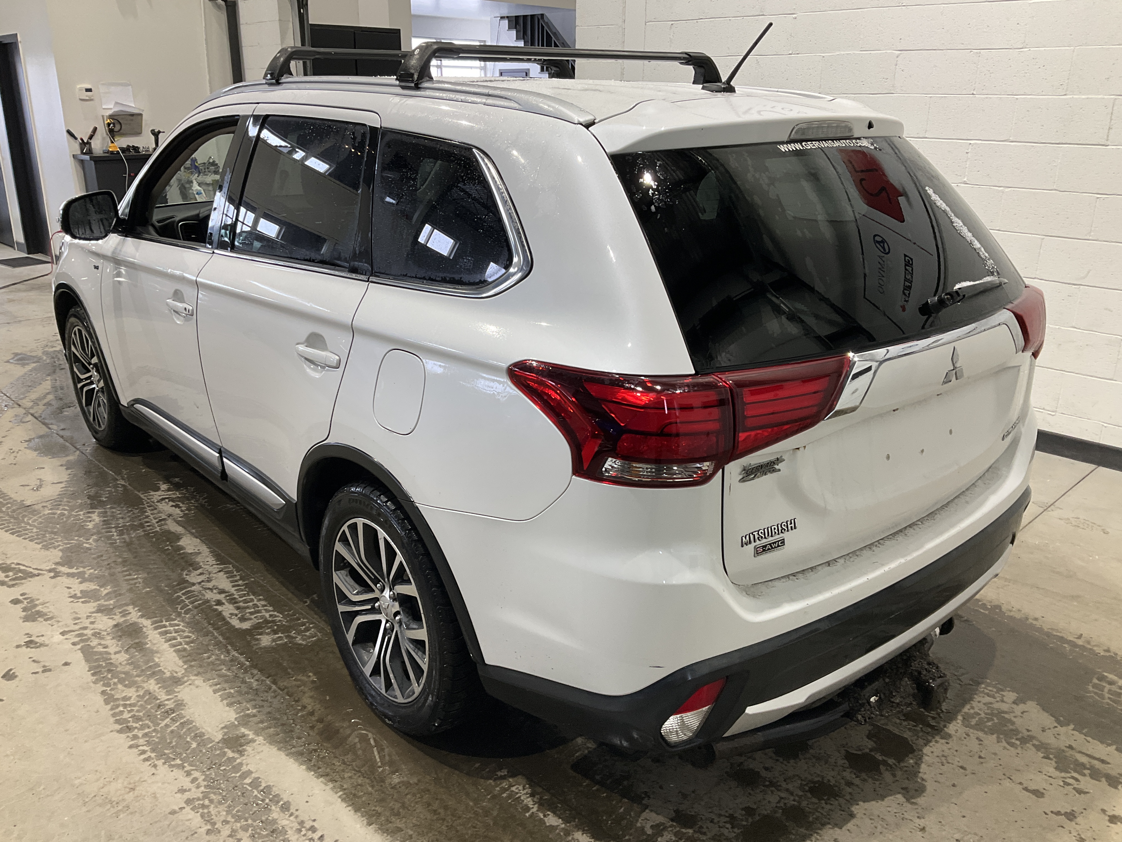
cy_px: 421
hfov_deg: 61.7
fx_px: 940
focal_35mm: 29
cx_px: 561
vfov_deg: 48.2
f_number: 1.8
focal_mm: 3
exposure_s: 1/60
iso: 50
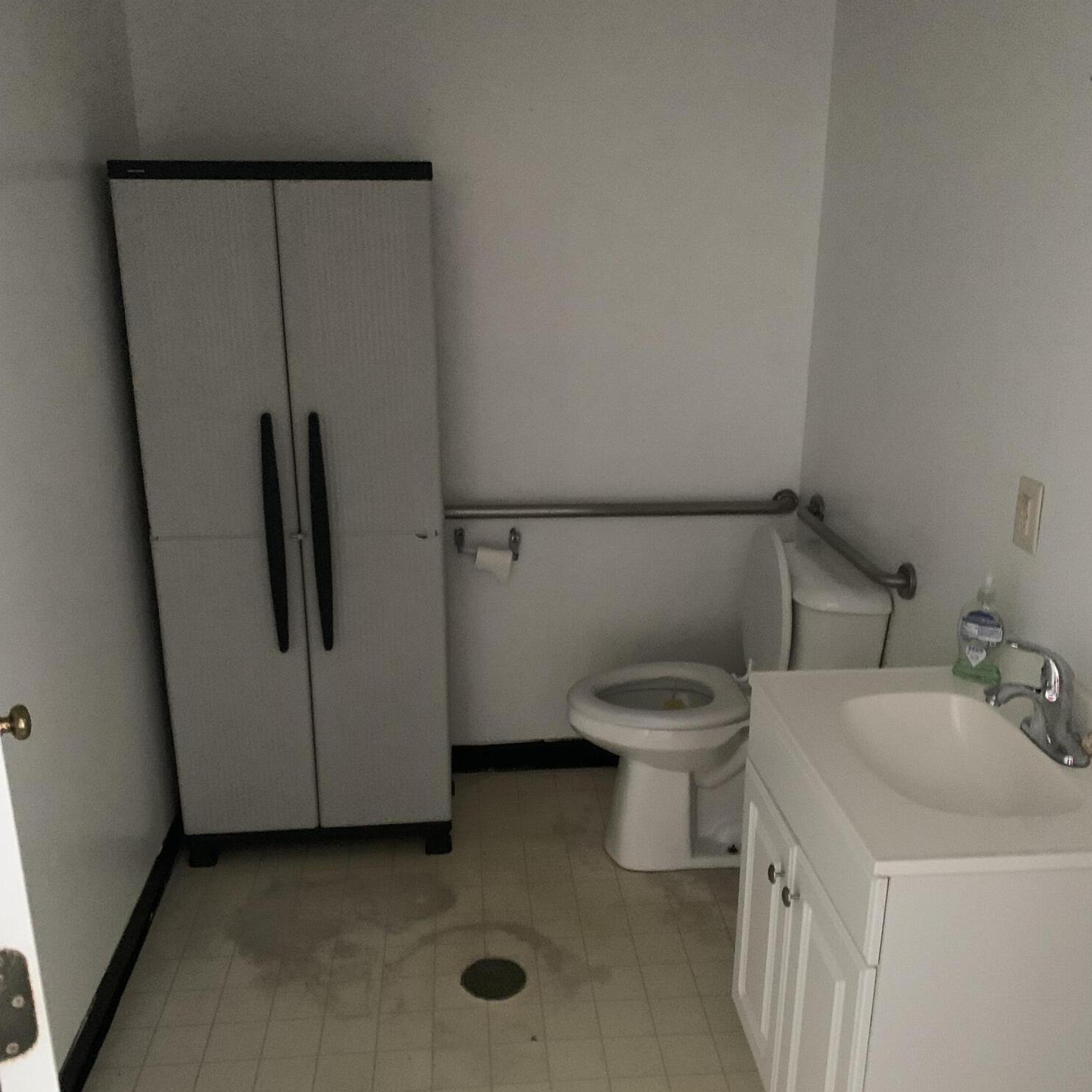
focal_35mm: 31
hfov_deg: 52.5
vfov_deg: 52.5
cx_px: 546
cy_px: 593
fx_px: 1106
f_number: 1.8
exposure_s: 1/25
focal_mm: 4.25
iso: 800
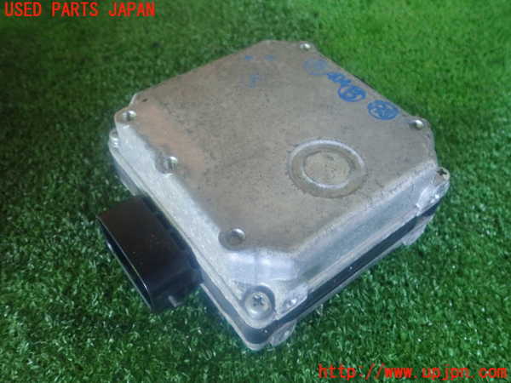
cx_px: 256
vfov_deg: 46.8
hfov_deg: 60.0
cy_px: 192
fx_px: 443
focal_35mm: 30
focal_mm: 5.5
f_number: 2.3
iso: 800
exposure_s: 1/30
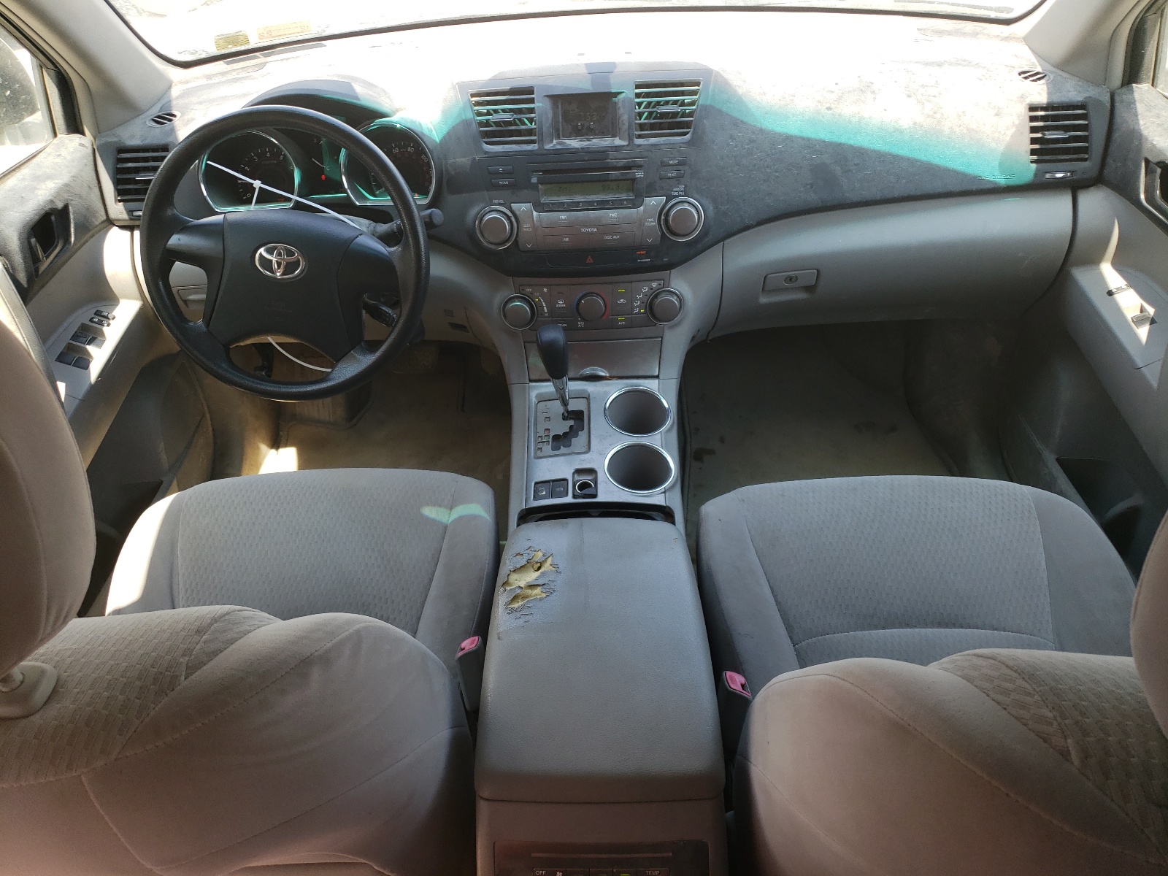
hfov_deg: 67.3
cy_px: 438
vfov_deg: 53.1
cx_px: 584
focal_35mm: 26
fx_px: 877
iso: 50
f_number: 1.5
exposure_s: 1/294
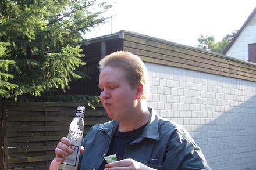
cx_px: 105
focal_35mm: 53
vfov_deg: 25.1
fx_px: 377
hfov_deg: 37.4
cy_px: 137
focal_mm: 5.8
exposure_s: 1/100
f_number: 2.6
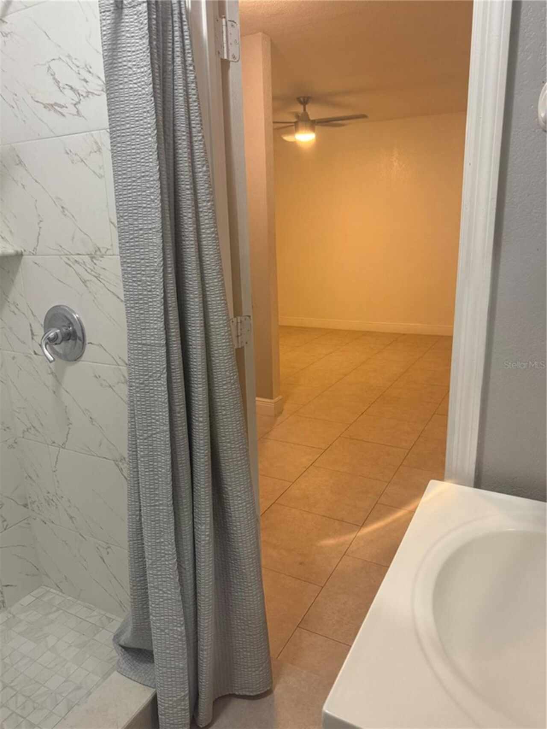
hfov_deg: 56.8
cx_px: 274
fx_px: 506
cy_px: 364
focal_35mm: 24
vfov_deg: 71.6
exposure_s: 1/60
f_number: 1.78
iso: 250
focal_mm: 6.76
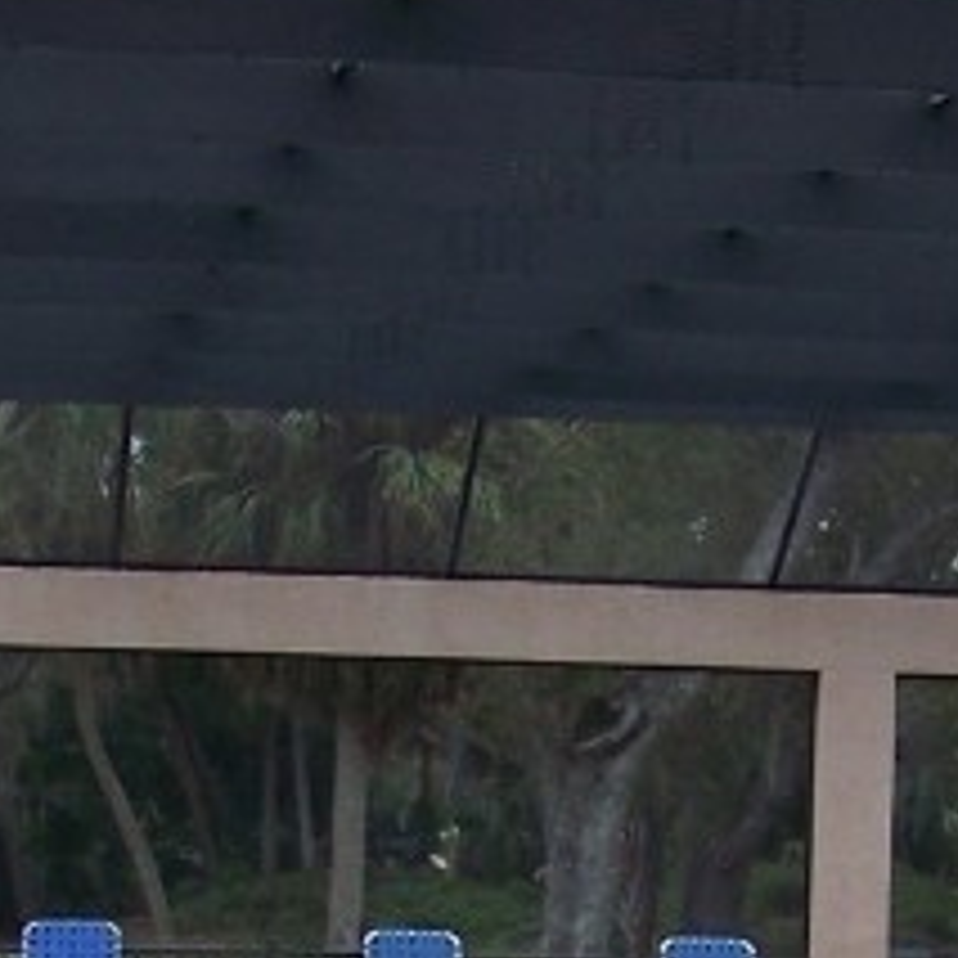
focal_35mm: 153
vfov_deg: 11.3
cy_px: 1012
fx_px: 4791
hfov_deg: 11.4
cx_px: 409
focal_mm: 5.85
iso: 64
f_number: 2.8
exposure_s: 1/50
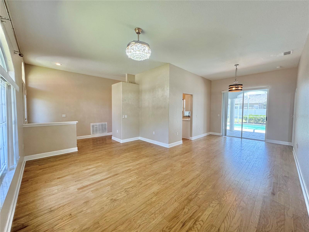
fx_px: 125
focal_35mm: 14
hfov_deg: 102.1
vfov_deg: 85.7
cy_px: 116
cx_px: 154
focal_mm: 2.22
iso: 250
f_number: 2.2
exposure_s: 1/120
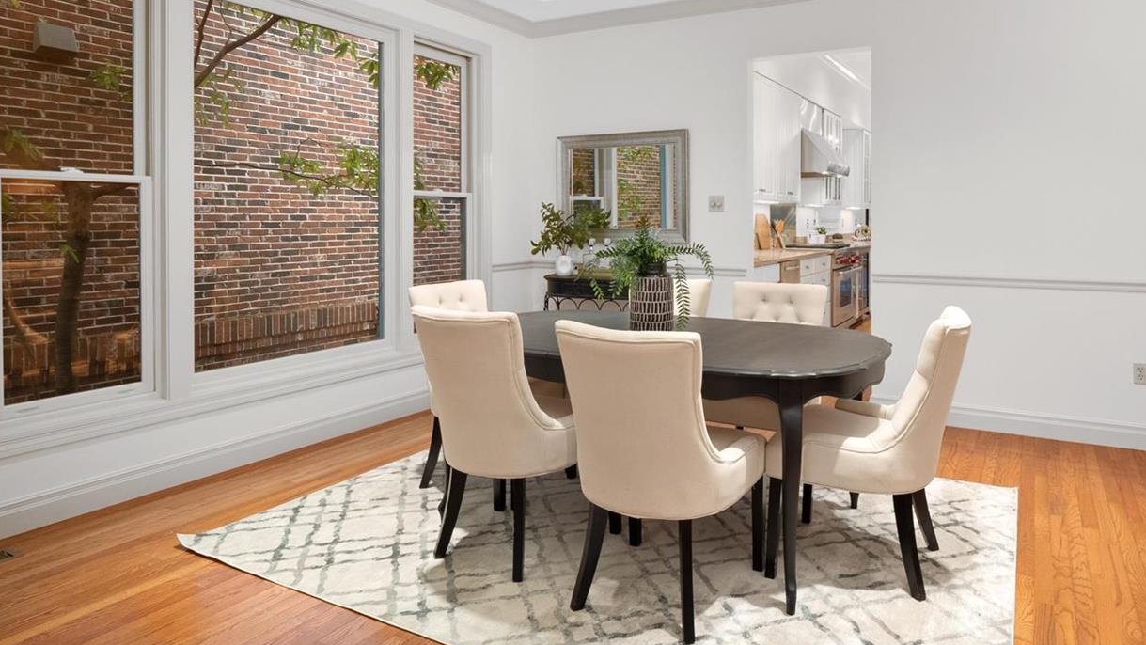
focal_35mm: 22
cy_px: 252
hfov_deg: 80.3
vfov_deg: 51.1
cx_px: 684
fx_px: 669
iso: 400
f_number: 7.1
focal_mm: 8
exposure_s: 1/2.5
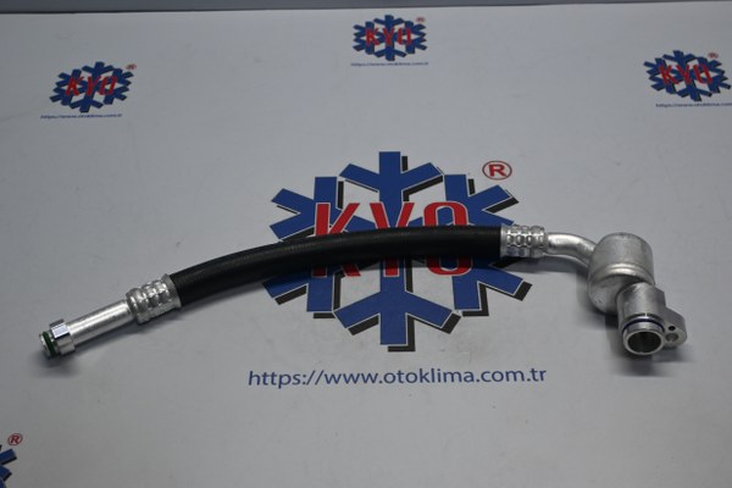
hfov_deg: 43.6
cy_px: 244
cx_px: 366
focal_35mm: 45
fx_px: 915
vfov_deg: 29.9
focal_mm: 30
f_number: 4.8
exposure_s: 1/125
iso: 400
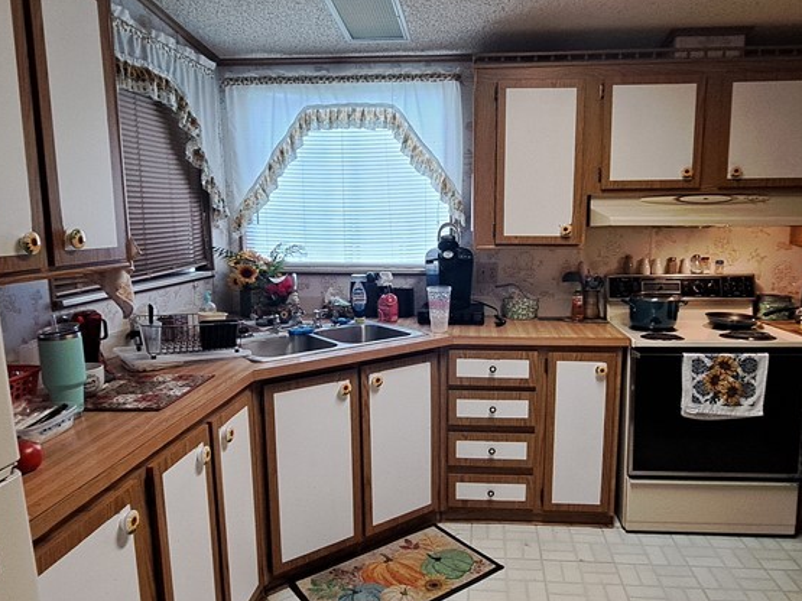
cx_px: 445
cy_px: 315
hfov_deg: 71.4
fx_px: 556
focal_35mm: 24
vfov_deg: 56.8
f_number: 2.2
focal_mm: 1.74
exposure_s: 1/40
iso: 100
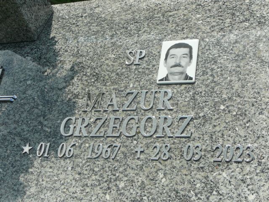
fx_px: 458
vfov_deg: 24.8
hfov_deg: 32.7
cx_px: 134
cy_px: 101
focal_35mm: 59
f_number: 5.6
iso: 80
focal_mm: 8.7
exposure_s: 1/400
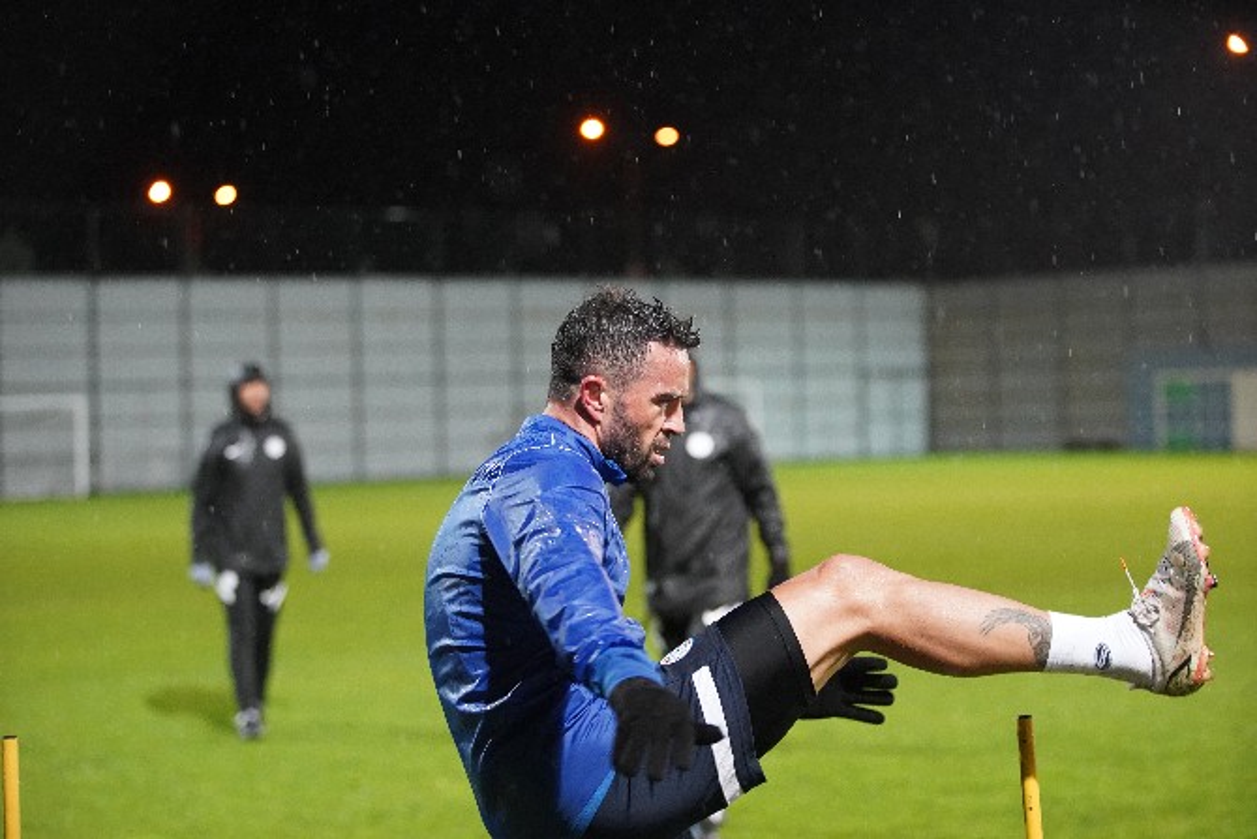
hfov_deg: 23.9
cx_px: 628
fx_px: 2968
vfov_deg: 16.1
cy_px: 420
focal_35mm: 85
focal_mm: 85
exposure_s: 1/500
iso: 6400
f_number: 2.8
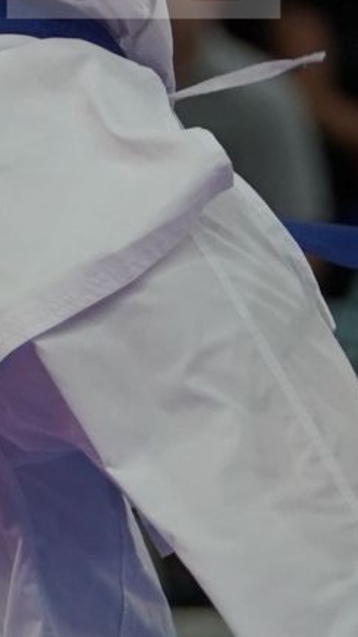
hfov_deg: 1.1
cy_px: -114
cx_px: 641
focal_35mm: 1074
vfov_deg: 2.0
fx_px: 18132
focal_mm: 165
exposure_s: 1/1000
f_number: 2.8
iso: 1000
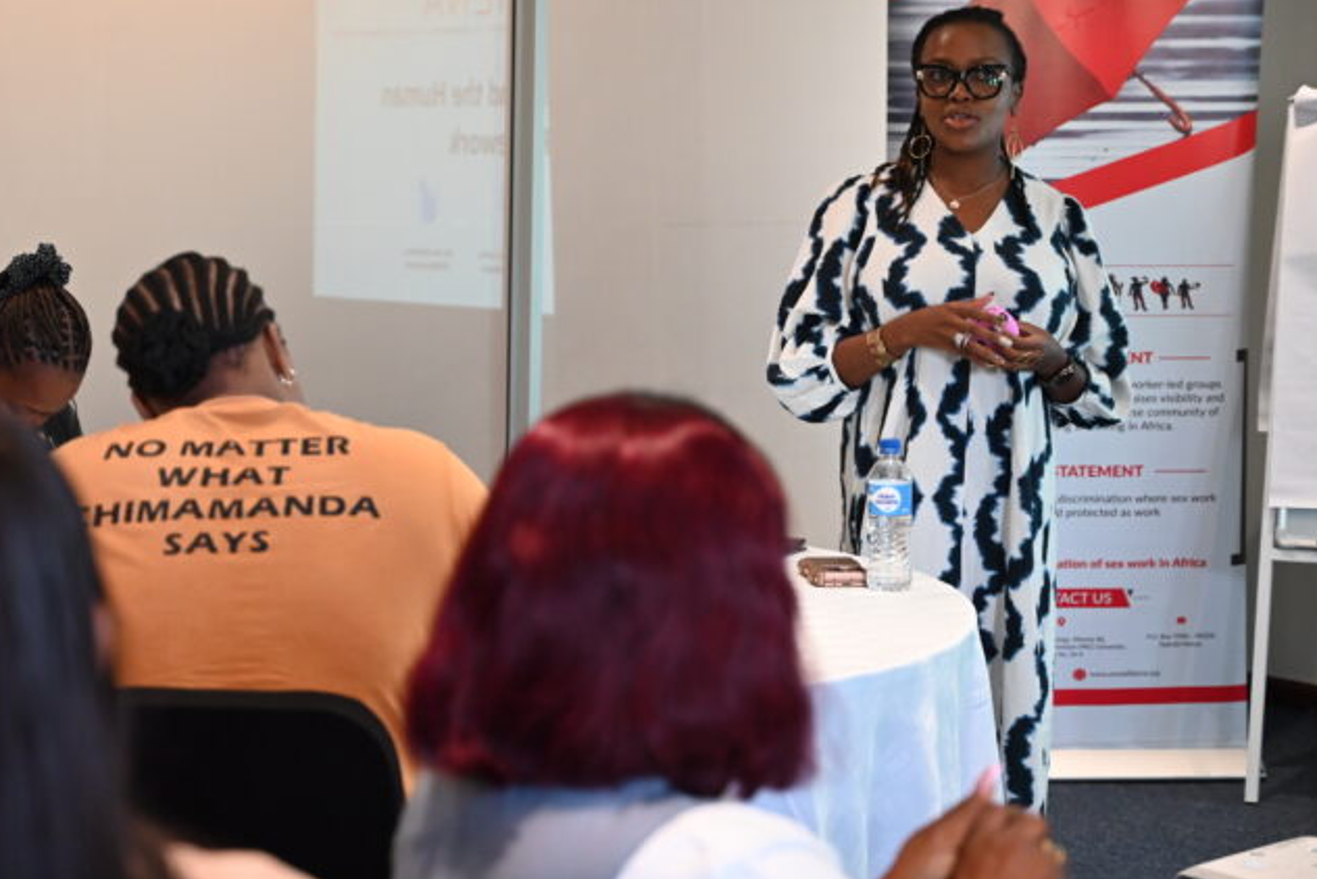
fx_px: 3111
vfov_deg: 16.1
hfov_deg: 23.9
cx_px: 577
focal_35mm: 85
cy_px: 432
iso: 3200
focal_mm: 70
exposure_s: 1/125
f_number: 4
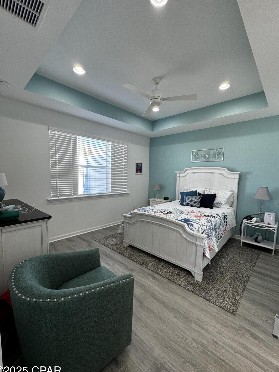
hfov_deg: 81.7
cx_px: 143
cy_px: 190
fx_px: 161
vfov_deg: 98.2
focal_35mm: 15
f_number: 2.2
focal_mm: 2.22
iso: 125
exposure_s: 1/120
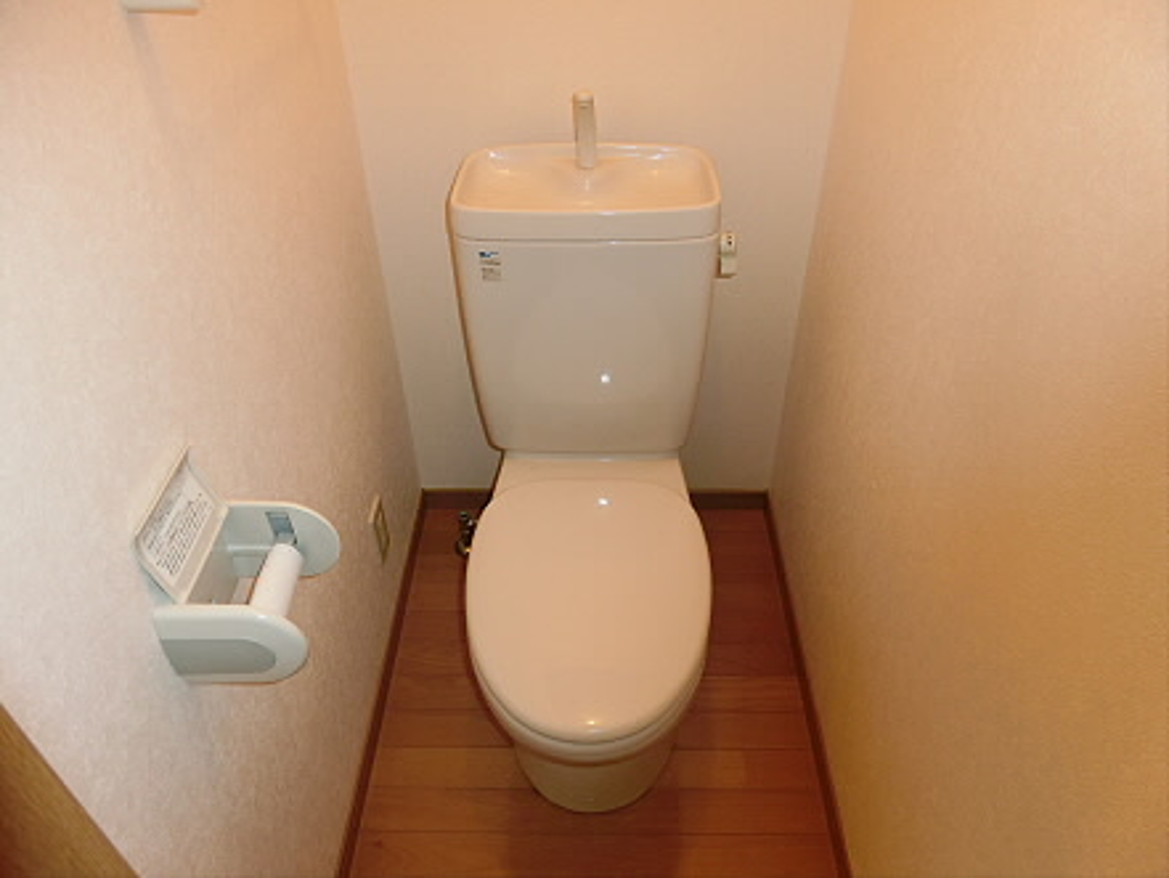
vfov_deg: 54.9
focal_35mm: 25
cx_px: 584
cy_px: 439
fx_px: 844
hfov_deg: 69.4
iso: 400
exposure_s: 1/60
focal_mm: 5.4
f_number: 2.8
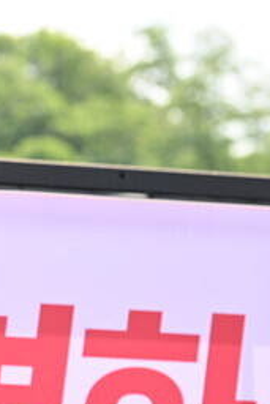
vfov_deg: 4.4
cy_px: 226
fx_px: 5257
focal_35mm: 468
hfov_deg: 2.9
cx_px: -191
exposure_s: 1/200
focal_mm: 200
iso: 100
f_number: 5.6
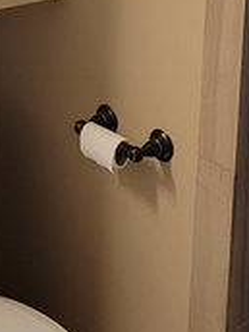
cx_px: 17
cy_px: -120
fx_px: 1113
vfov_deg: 16.0
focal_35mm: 116
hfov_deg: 12.7
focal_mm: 5.4
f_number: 1.8
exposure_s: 1/120
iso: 320
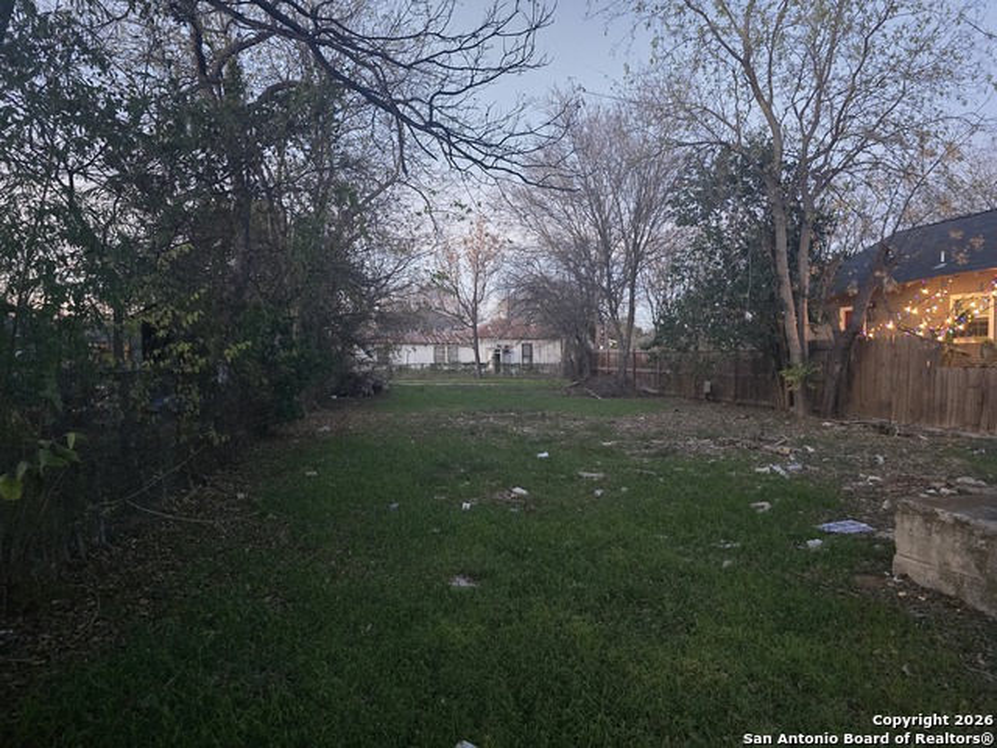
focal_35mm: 23
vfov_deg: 58.9
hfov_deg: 73.9
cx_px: 498
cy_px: 374
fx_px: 662
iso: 1600
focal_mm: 6.3
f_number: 1.7
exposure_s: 1/40
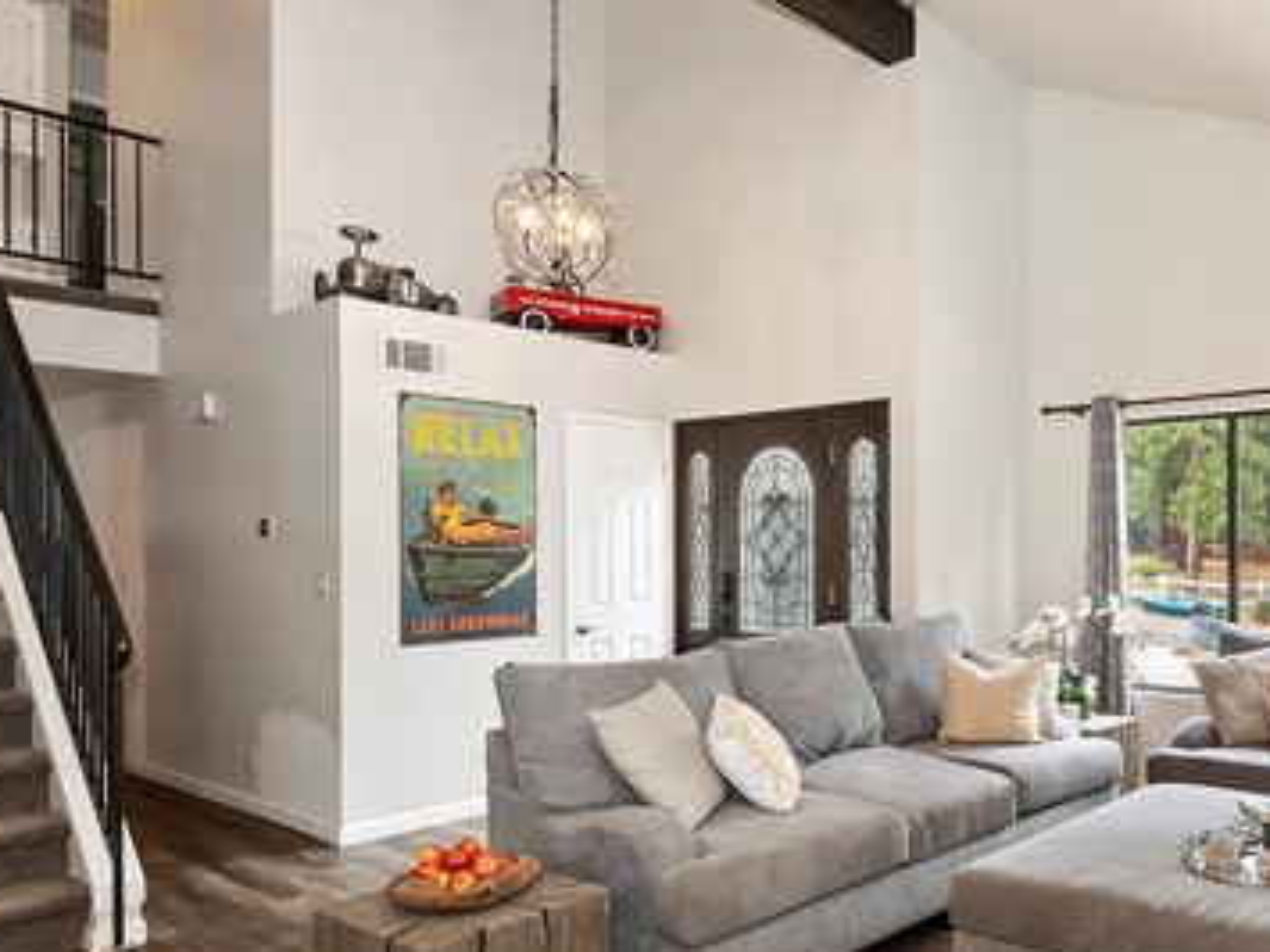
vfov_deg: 52.9
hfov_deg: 62.8
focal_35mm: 26
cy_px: 535
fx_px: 954
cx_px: 977
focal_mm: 10
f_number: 8
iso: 400
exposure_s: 1/30
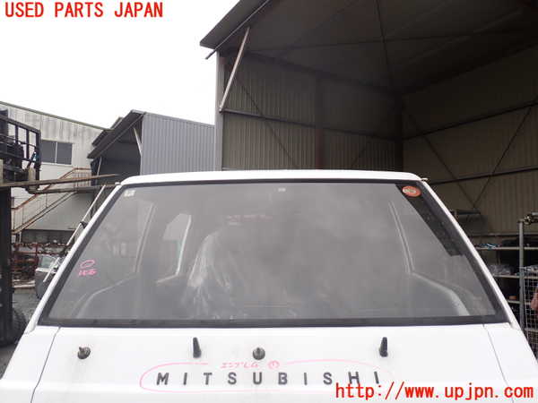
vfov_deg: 46.8
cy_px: 202
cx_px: 269
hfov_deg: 60.0
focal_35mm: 30
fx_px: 466
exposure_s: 1/250
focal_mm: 5.4
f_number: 3.2
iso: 100
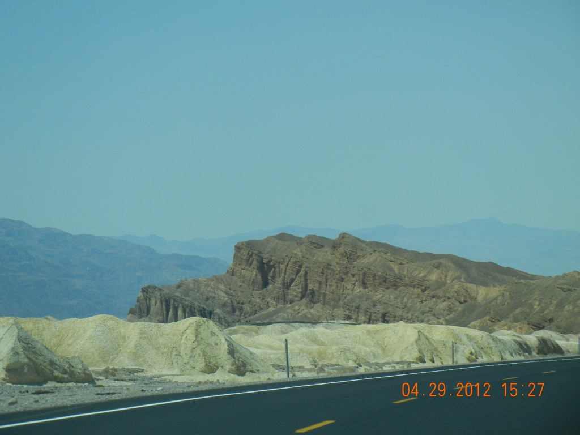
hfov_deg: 14.8
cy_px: 218
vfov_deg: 11.1
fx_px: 2228
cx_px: 290
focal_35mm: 133
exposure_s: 1/330
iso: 160
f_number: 9.2
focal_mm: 24
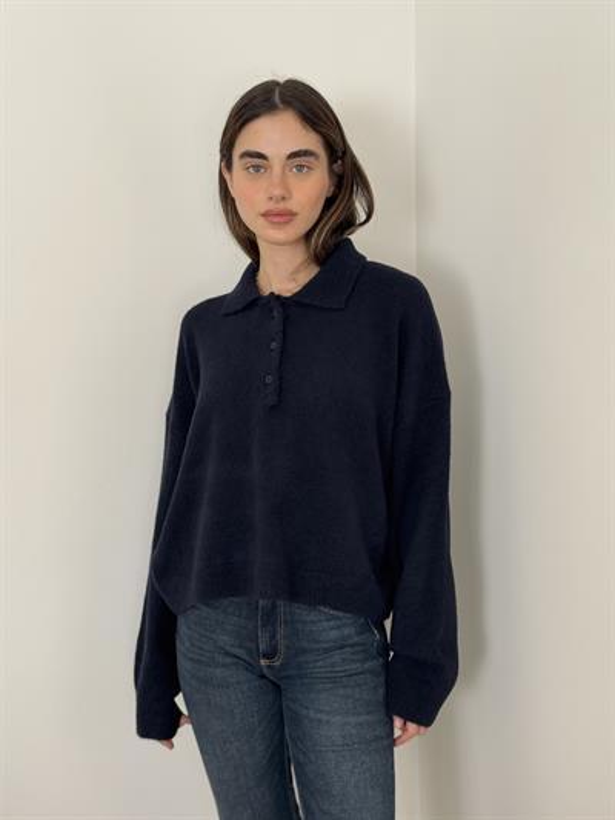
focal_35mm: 48
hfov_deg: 30.3
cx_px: 308
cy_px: 410
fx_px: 1137
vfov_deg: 39.6
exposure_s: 1/101
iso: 100
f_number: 1.78
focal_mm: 6.76
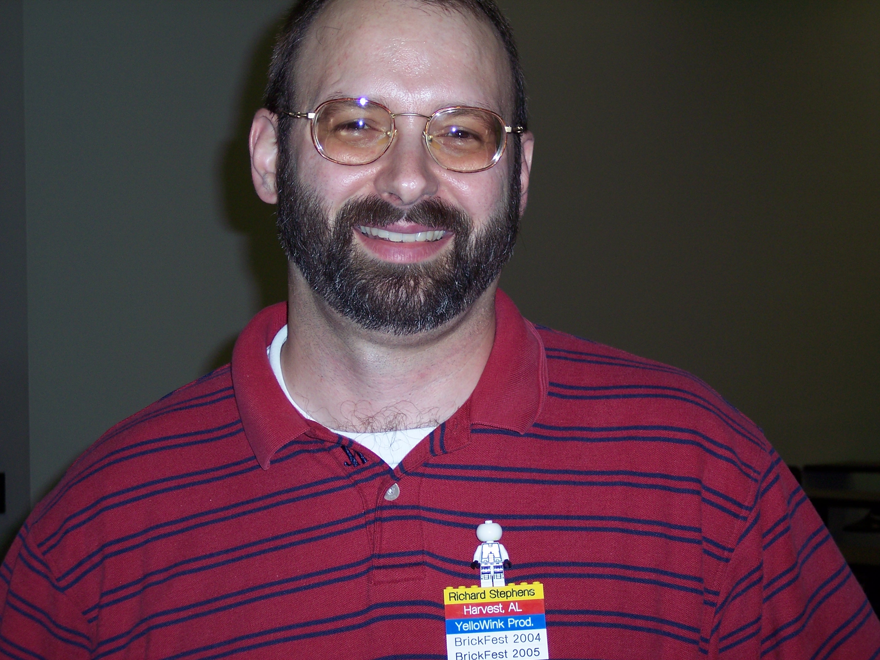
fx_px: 1983
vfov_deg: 18.9
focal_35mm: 78
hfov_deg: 25.0
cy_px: 330
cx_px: 440
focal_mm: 16
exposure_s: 1/90
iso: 100
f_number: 4
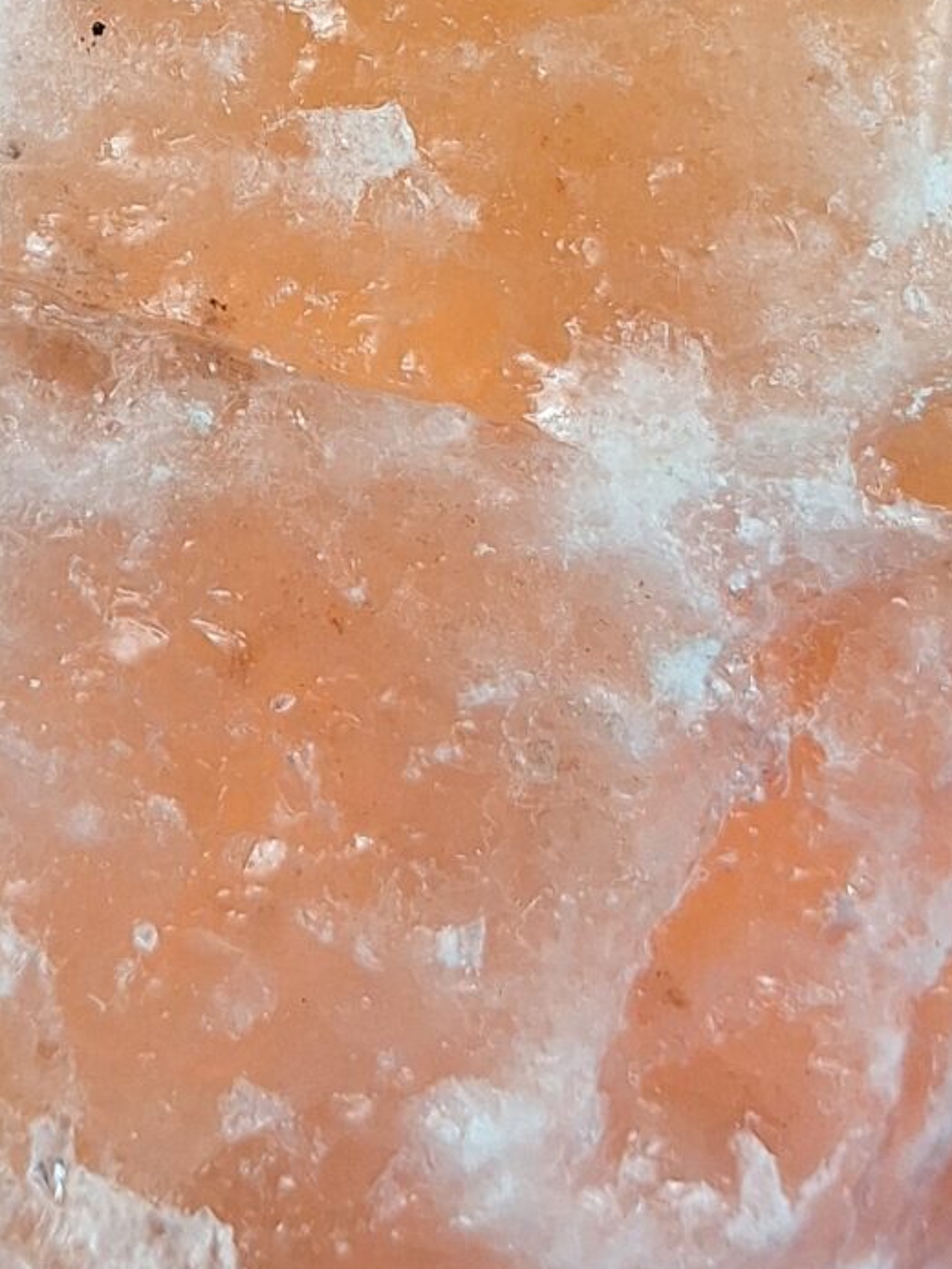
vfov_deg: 21.9
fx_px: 3116
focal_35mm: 85
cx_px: 260
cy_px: -86
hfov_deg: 17.3
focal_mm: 5.54
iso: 40
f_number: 1.8
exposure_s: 1/122
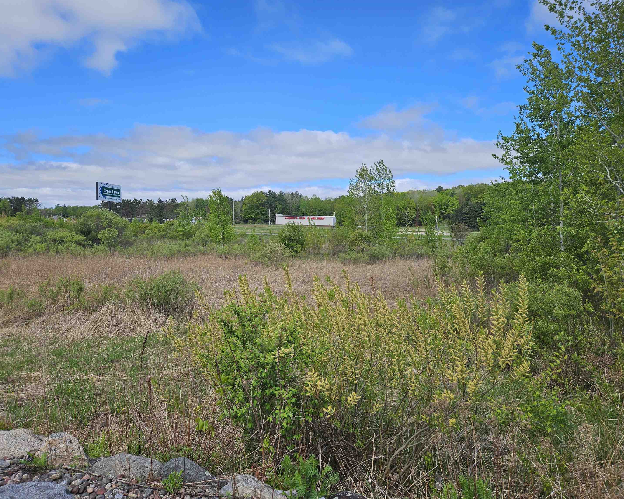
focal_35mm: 24
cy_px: 250
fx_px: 443
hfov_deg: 70.3
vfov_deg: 58.8
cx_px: 310
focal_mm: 5.4
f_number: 1.8
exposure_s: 1/2151
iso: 25
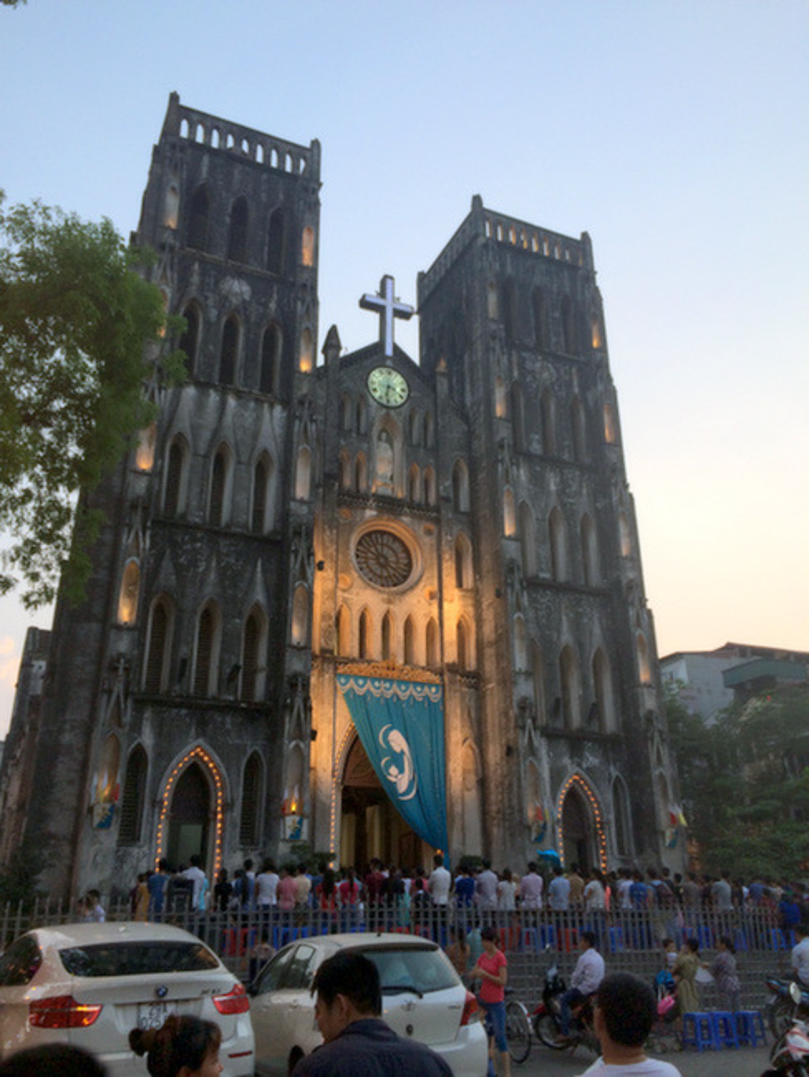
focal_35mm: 30
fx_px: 934
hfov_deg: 46.8
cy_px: 538
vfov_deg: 59.9
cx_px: 404
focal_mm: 4.12
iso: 40
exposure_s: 1/60
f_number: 2.2
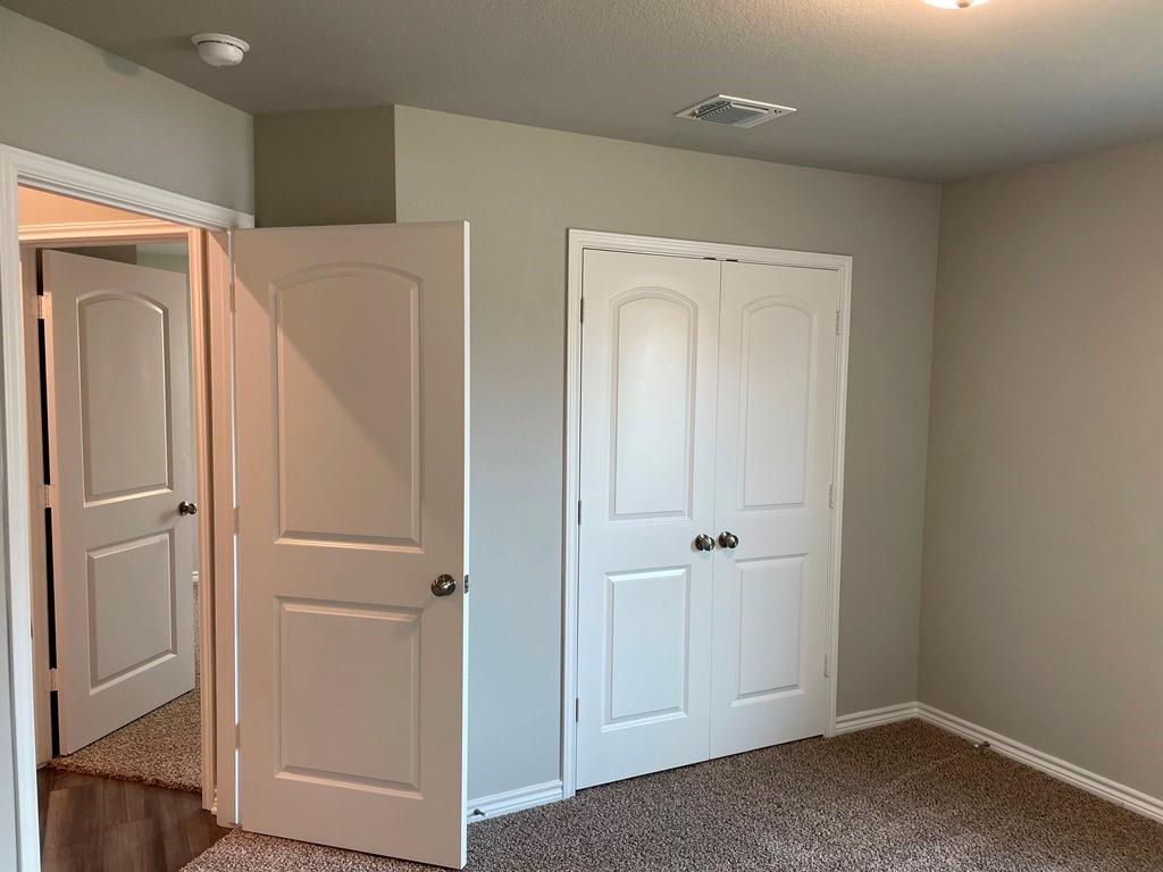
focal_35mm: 26
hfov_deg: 67.3
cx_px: 582
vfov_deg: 53.1
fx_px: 874
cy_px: 436
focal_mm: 4.2
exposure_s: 1/60
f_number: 1.6
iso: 64
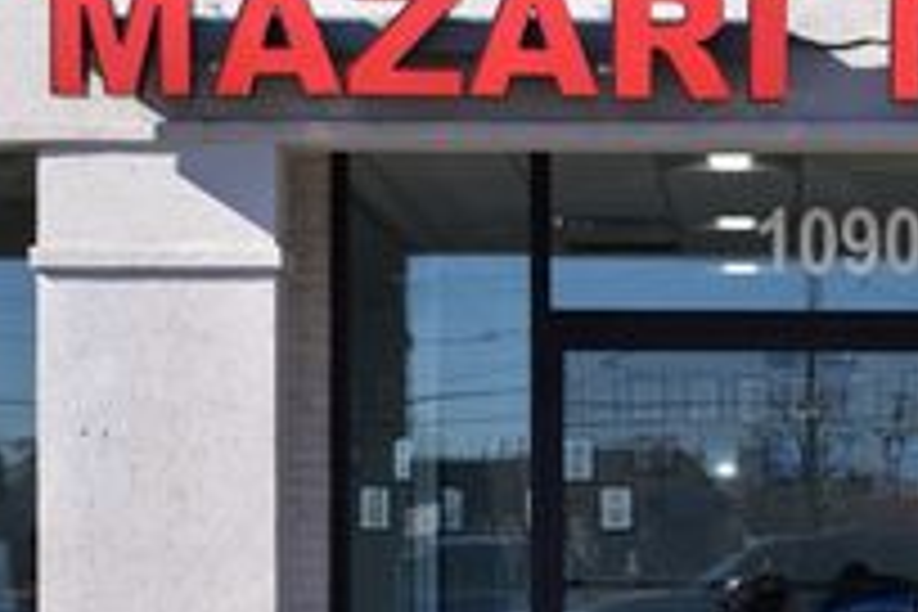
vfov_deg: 10.3
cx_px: 850
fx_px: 3366
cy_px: 675
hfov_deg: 15.3
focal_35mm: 132
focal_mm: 28
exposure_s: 1/400
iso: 400
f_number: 11
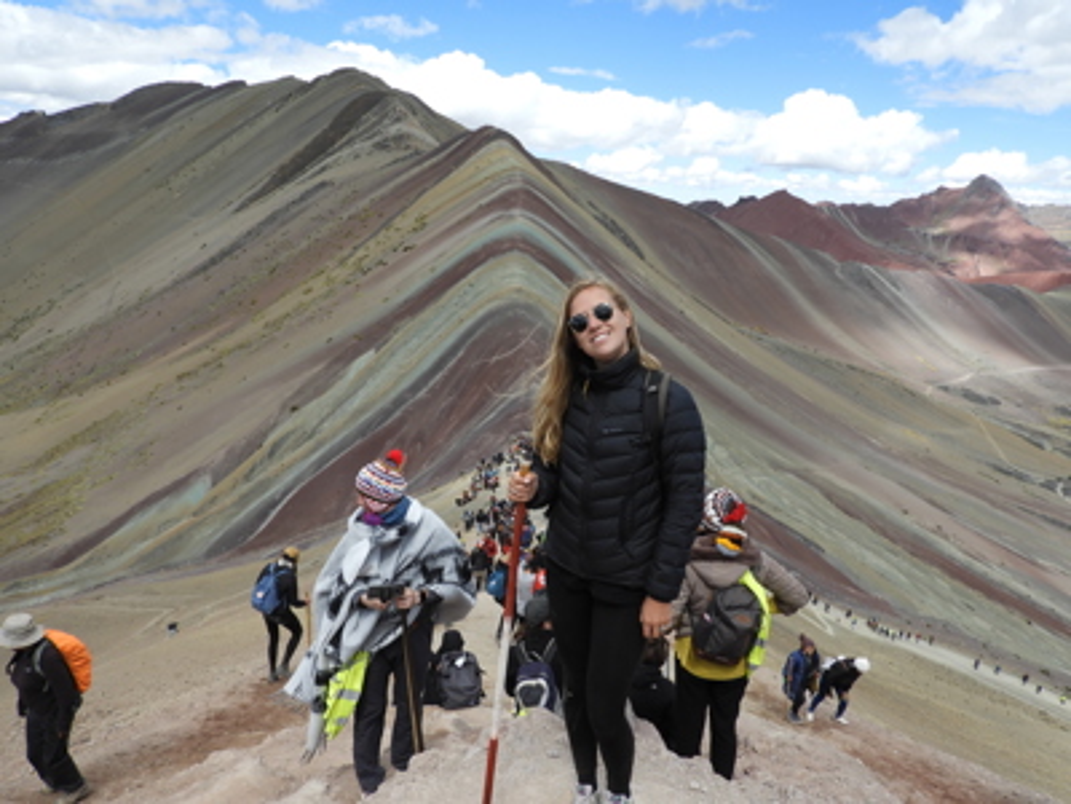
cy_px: 402
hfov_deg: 63.4
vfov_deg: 49.7
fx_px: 866
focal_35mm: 28
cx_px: 536
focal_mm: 5
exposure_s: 1/800
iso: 100
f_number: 3.5
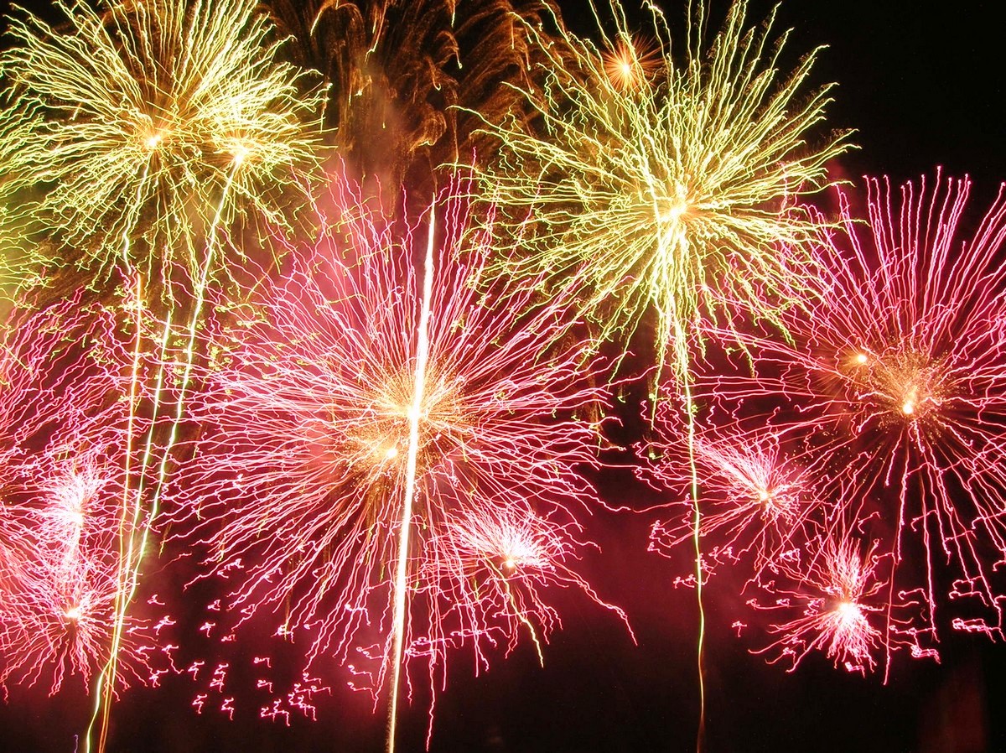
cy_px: 376
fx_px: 987
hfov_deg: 54.0
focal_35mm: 34
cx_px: 503
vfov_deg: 41.7
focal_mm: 5.7
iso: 50
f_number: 4.9
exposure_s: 4
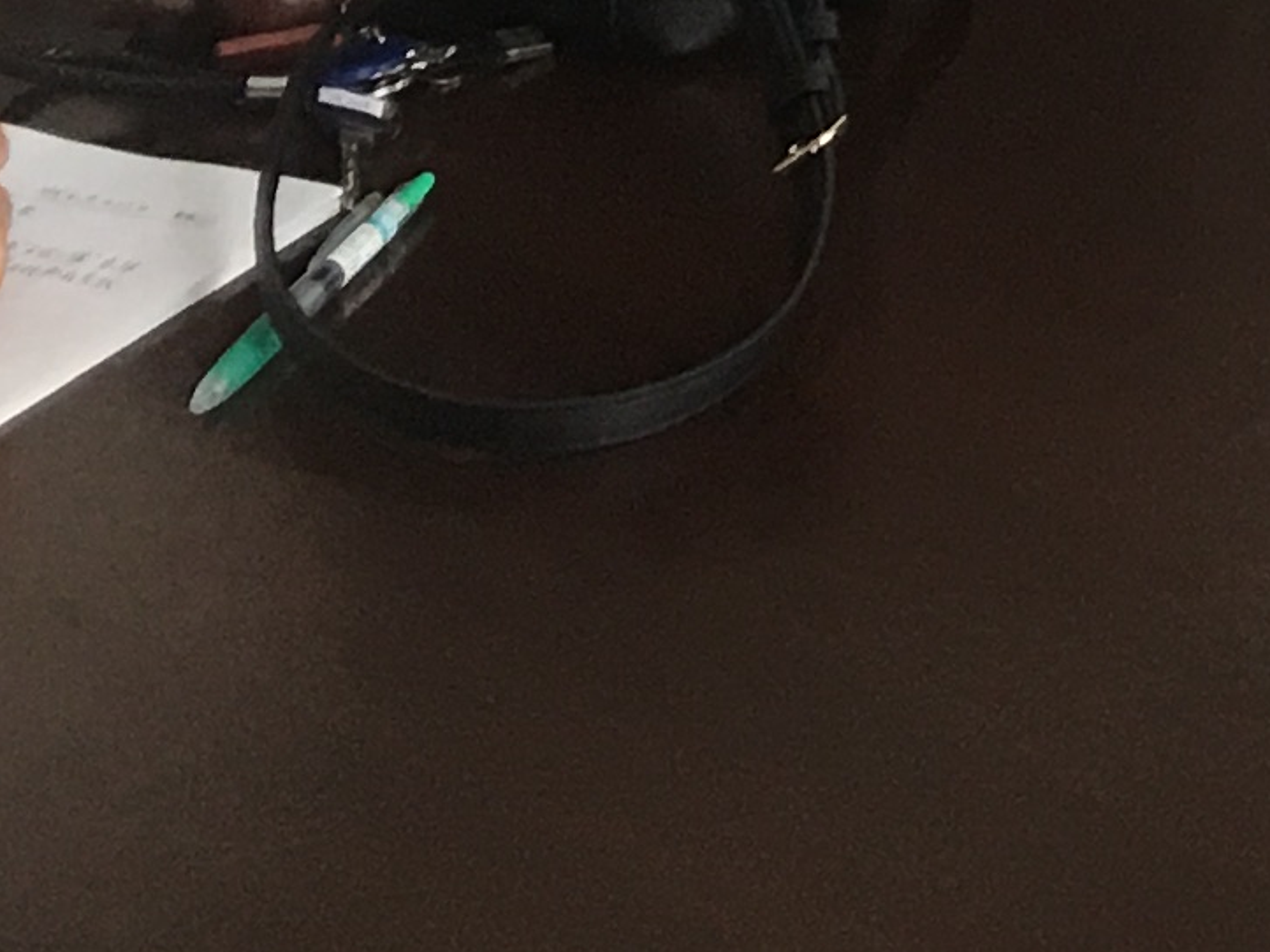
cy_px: -1351
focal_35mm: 162
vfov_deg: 8.4
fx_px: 5942
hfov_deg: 11.0
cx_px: 2616
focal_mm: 4.15
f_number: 2.2
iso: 50
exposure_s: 1/33
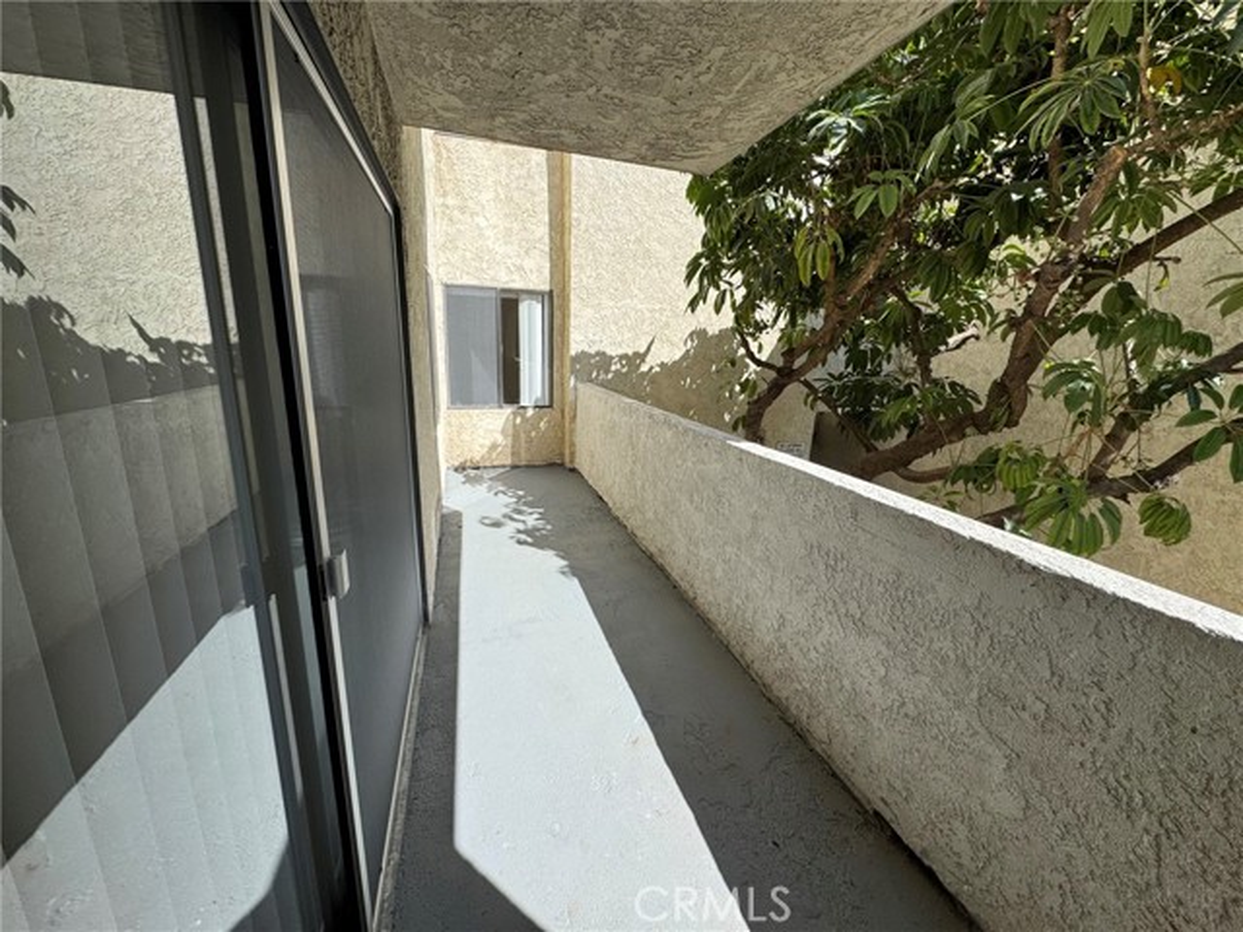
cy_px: 466
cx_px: 622
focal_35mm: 14
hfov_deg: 102.1
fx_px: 503
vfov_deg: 85.7
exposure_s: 1/1346
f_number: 2.2
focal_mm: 2.22
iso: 50
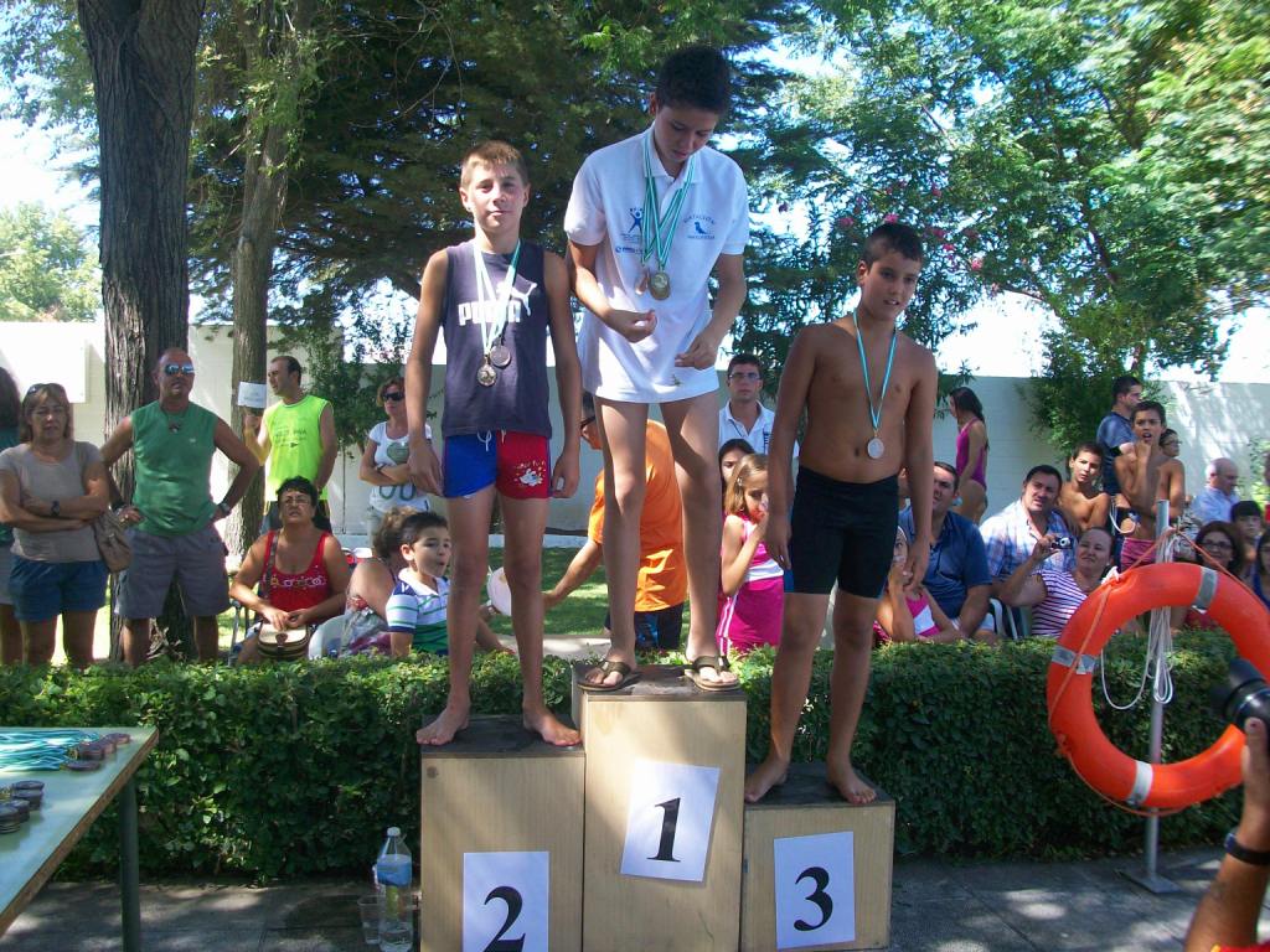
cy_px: 476
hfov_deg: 54.0
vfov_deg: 41.8
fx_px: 1247
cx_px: 635
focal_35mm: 34
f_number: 2.8
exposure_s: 1/235
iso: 80
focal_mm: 5.7
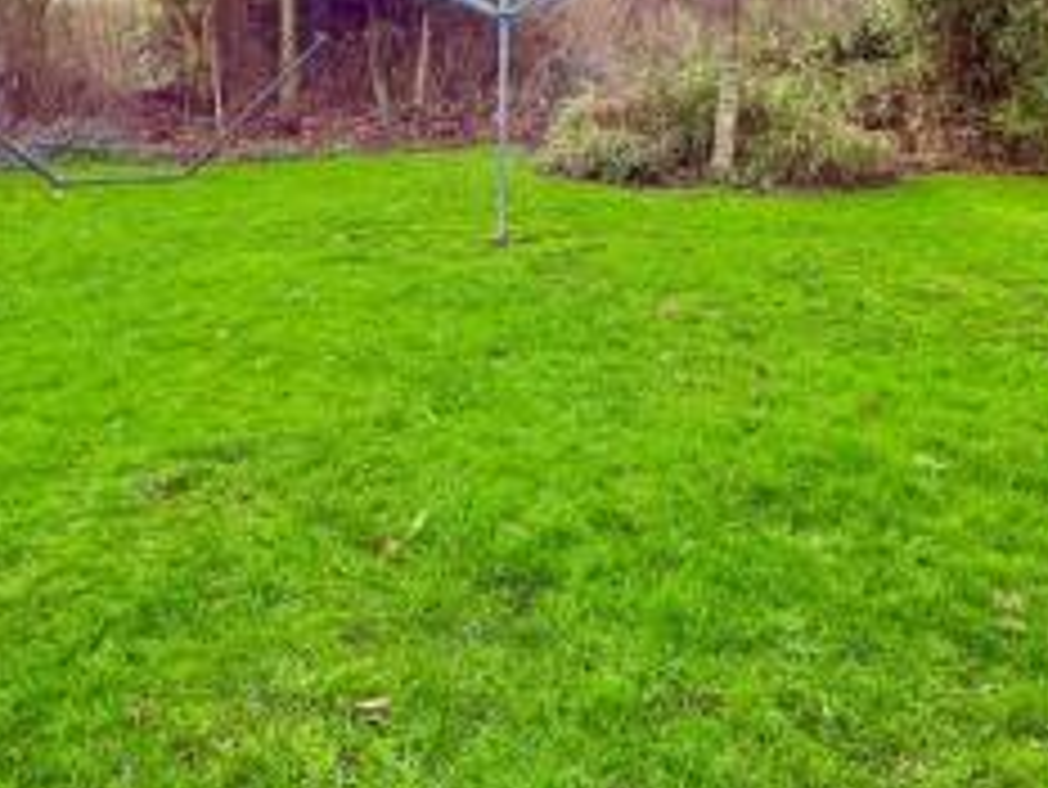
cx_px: 551
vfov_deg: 39.1
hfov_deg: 52.6
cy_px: 151
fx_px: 1060
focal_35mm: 35
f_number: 2.2
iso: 64
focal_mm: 2.22
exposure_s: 1/347
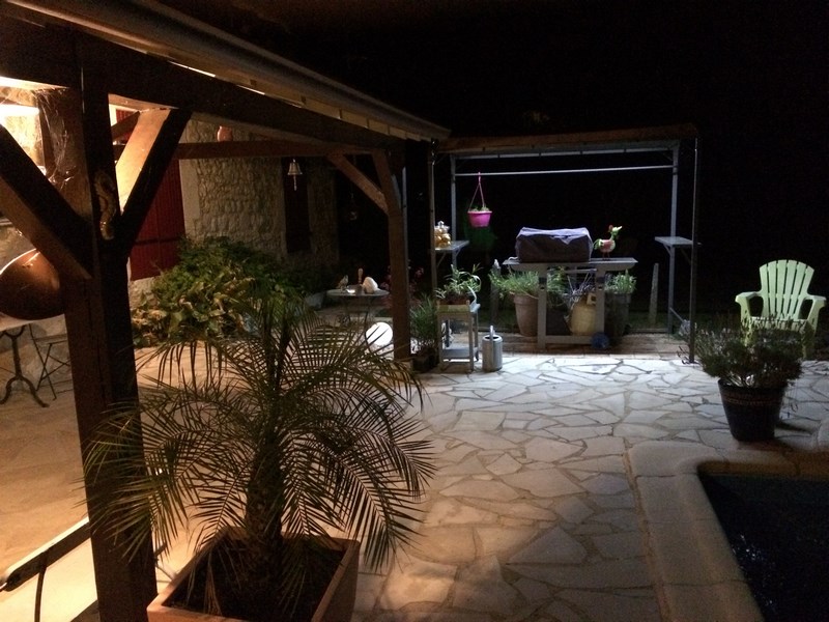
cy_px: 311
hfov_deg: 61.7
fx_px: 695
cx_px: 414
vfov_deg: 48.2
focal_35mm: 29
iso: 800
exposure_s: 1/17
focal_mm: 4.15
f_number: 2.2
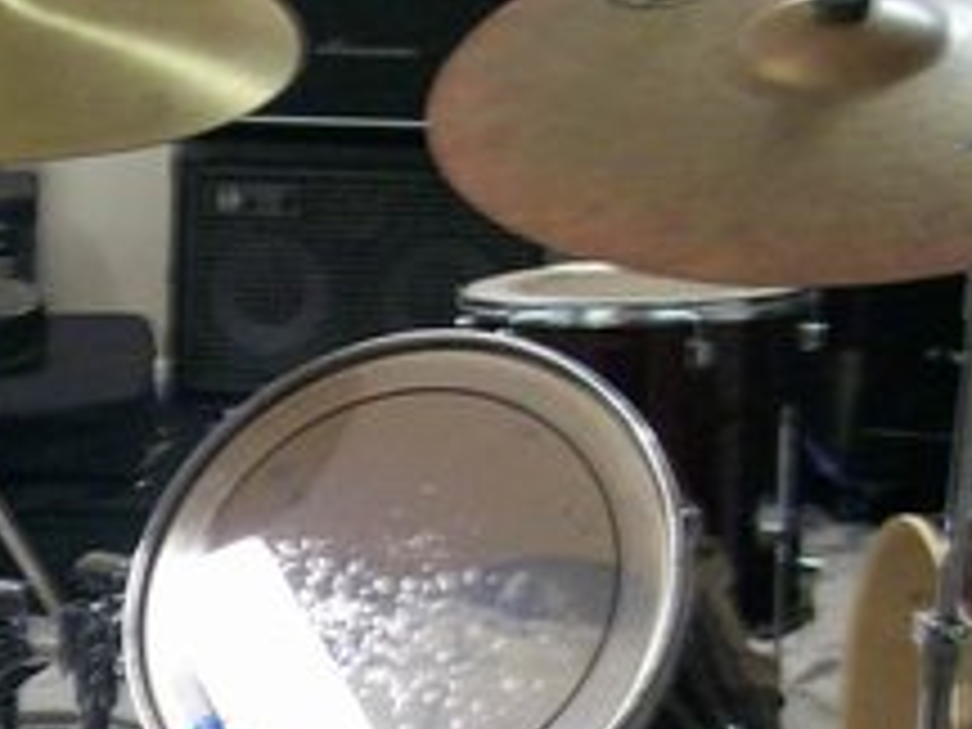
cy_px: 648
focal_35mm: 100
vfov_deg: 14.6
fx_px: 2808
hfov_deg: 19.2
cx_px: 72
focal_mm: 6
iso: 160
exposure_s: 1/12.6
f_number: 2.7
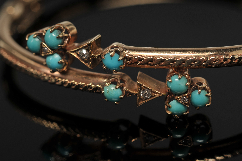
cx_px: 121
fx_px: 604
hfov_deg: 22.6
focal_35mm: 90
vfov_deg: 15.2
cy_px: 80
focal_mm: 60
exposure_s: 1/250
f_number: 10
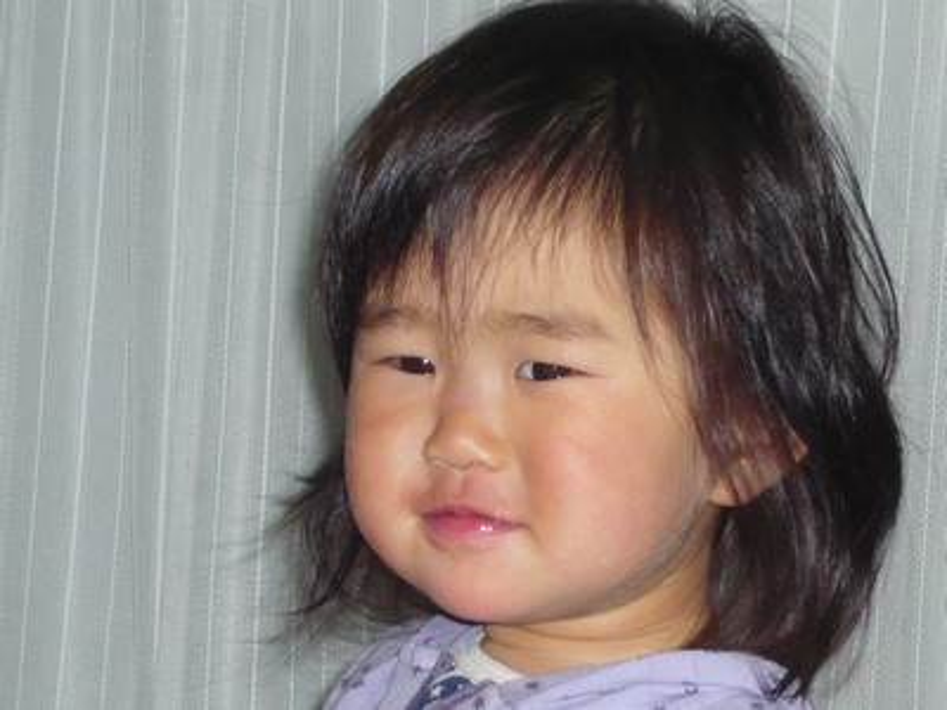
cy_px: 355
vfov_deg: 10.2
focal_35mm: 145
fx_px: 3967
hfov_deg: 13.6
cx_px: 474
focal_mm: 15.2
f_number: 5.4
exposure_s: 1/60
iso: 320
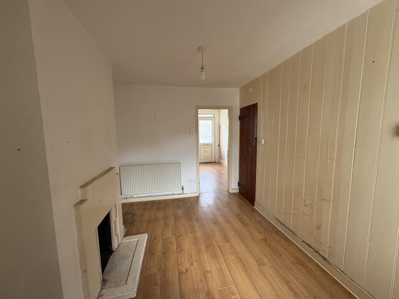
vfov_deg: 85.7
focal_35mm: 14
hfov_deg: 102.1
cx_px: 200
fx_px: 161
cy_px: 150
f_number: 2.2
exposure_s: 1/99
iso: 160
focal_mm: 2.22
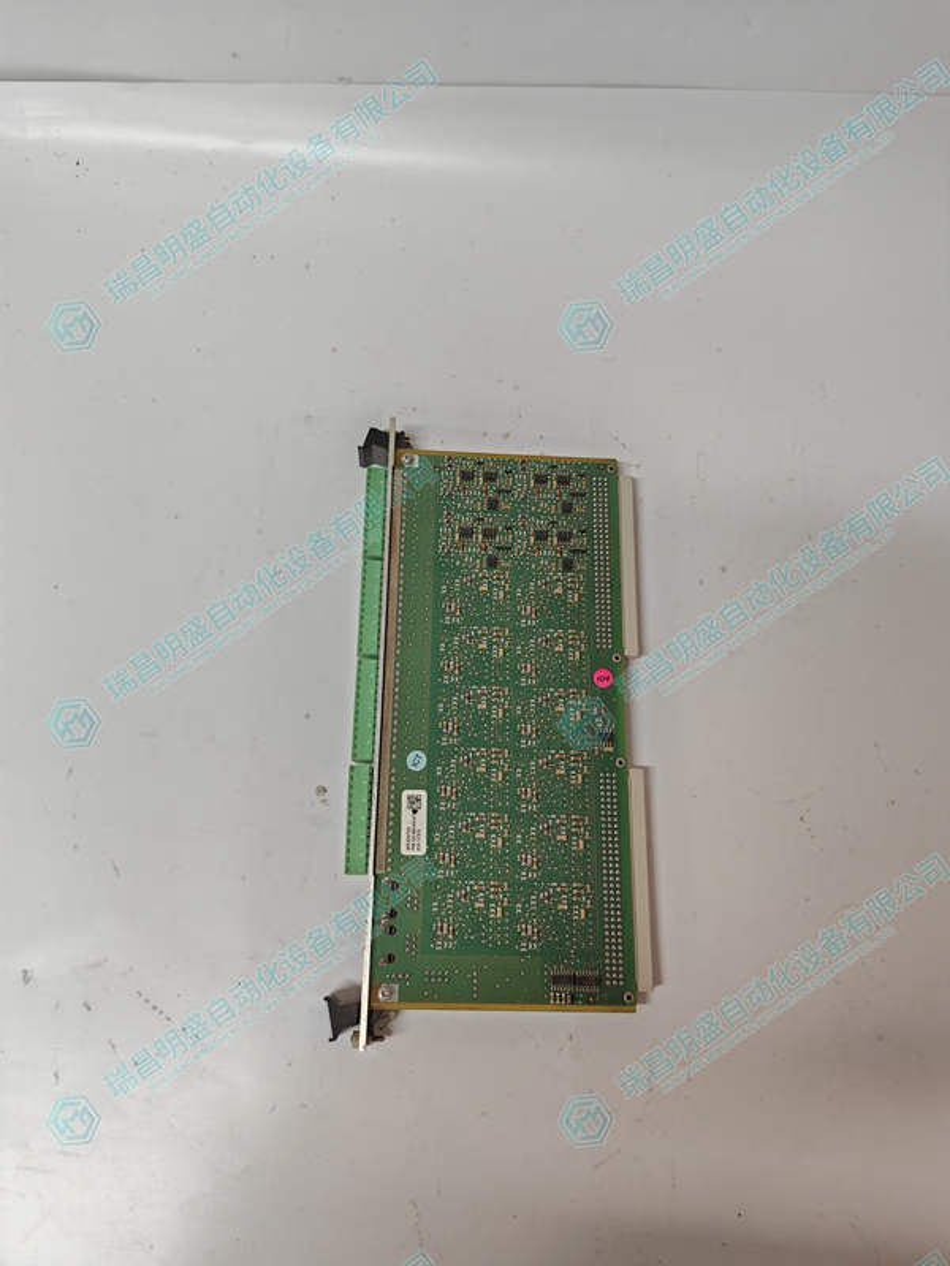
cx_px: 475
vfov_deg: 65.3
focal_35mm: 27
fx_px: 988
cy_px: 633
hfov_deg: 51.4
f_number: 1.9
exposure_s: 1/120
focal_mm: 6.12
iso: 800
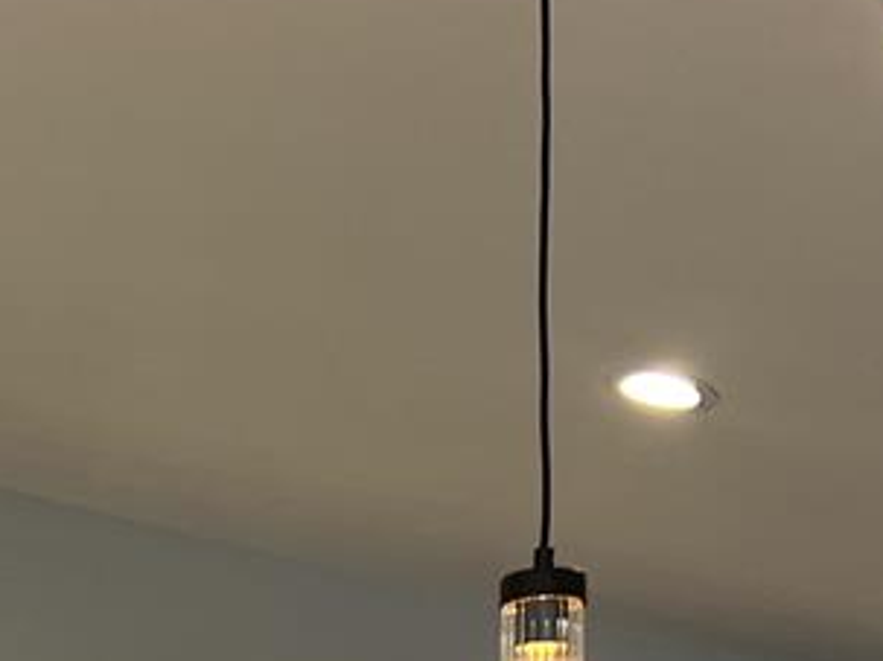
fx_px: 2805
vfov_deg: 11.9
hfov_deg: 17.4
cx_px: -52
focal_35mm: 110
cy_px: 1354
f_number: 1.5
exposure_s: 1/120
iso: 125
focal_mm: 5.7
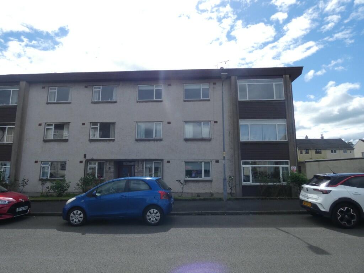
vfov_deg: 66.0
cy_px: 136
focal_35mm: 20
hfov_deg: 81.7
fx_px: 210
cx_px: 182
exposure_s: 1/1000
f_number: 3.5
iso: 80
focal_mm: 3.6
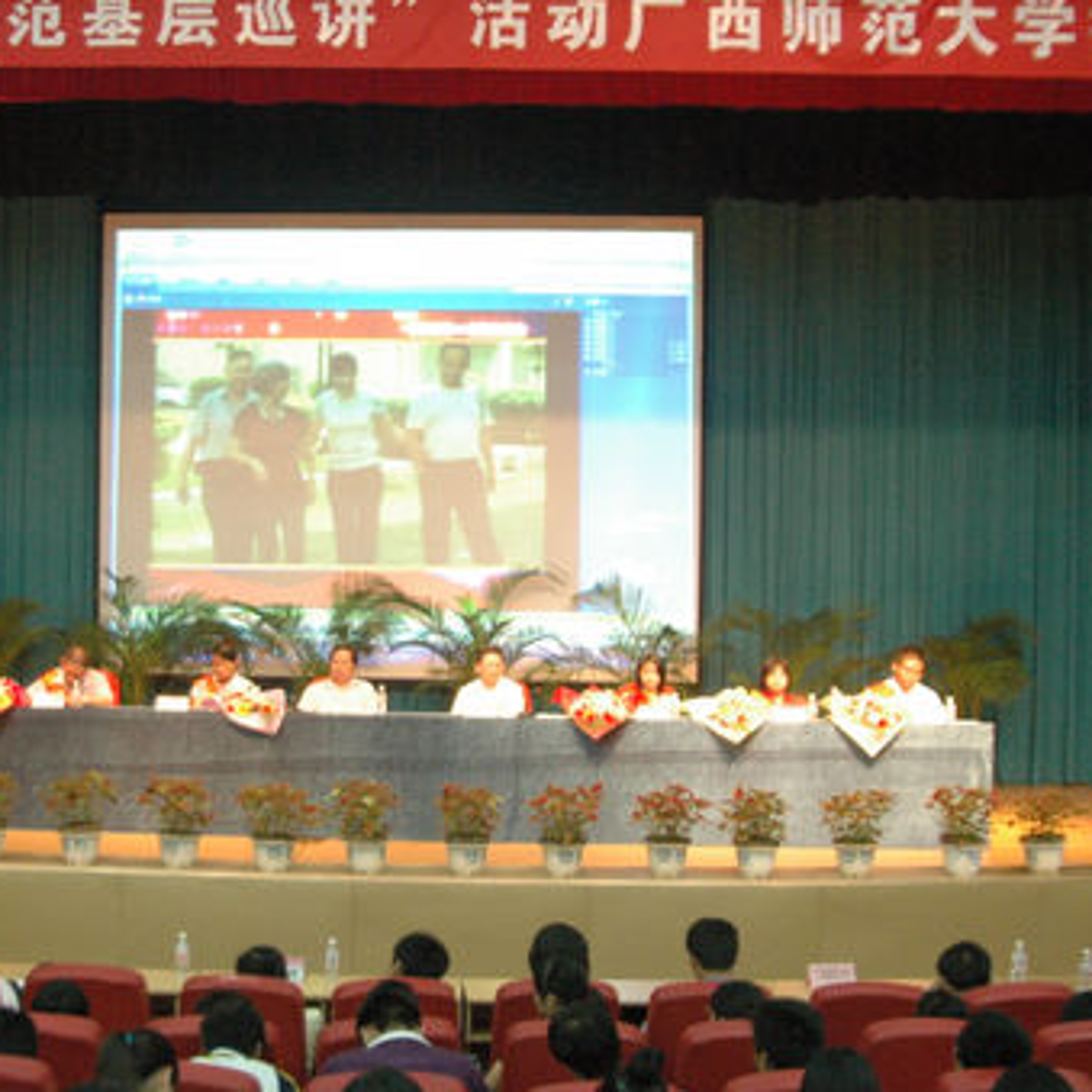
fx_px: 1927
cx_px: 354
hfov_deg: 31.4
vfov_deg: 31.6
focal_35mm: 54
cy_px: 528
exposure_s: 1/30
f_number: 3.5
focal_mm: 24
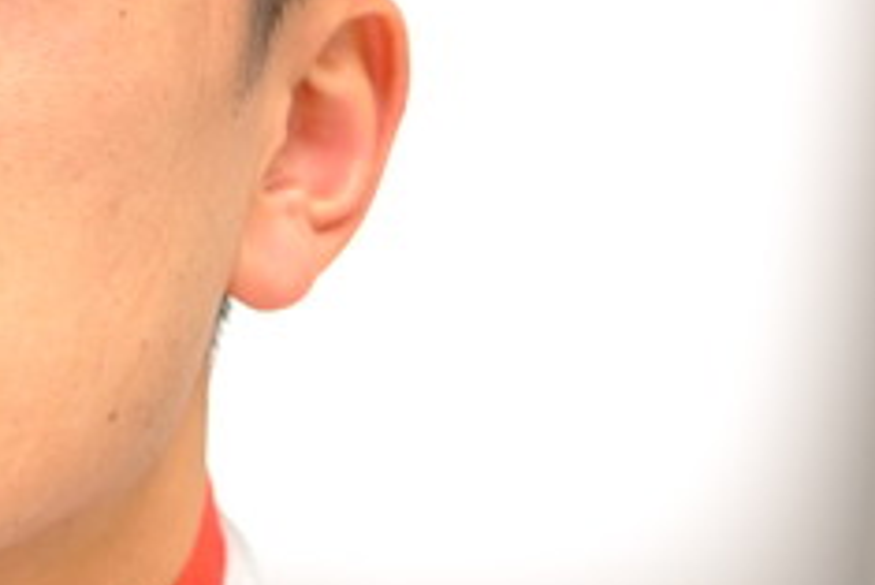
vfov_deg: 1.7
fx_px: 20137
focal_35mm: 828
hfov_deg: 2.5
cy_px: 41
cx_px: -398
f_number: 2.8
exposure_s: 1/125
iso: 400
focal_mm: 180
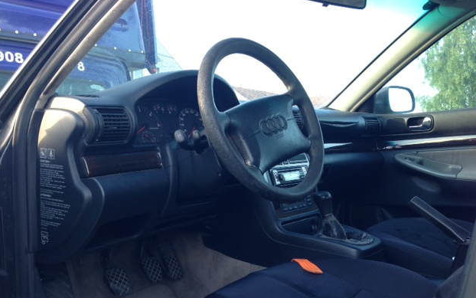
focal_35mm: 36
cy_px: 182
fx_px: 467
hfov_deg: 54.0
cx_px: 243
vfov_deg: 35.2
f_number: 2.4
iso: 50
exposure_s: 1/40
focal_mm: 4.13
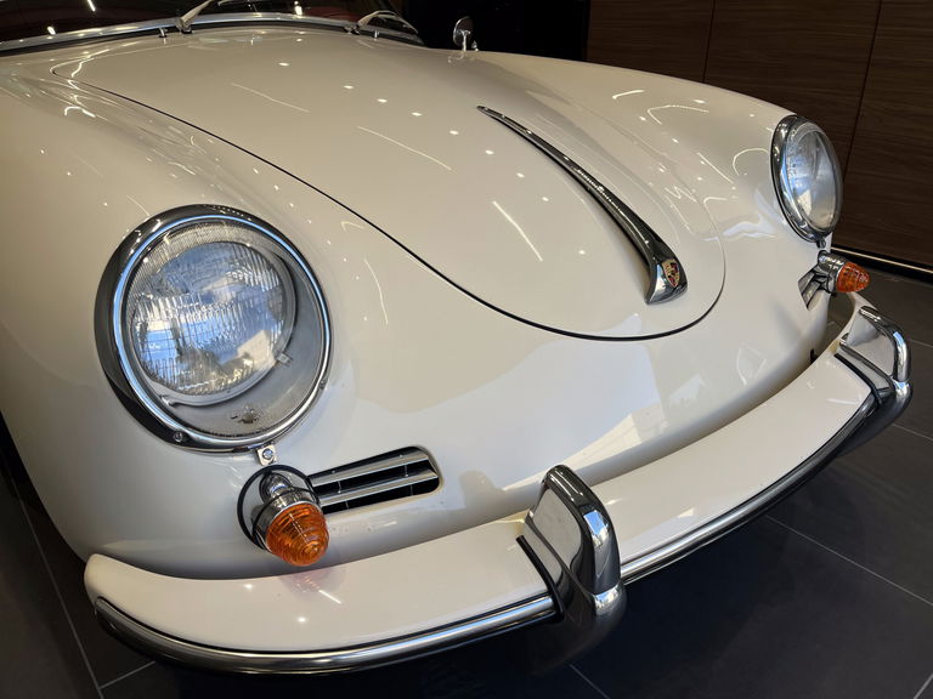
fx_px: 701
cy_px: 350
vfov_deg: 53.1
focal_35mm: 26
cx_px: 466
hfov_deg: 67.3
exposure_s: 1/583
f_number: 1.6
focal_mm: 5.1
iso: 50
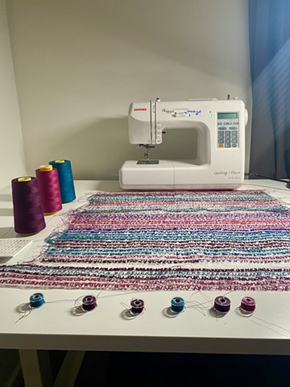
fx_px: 290
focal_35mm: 26
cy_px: 194
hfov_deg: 53.1
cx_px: 145
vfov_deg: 67.3
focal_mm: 4.2
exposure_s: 1/60
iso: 160
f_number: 1.8
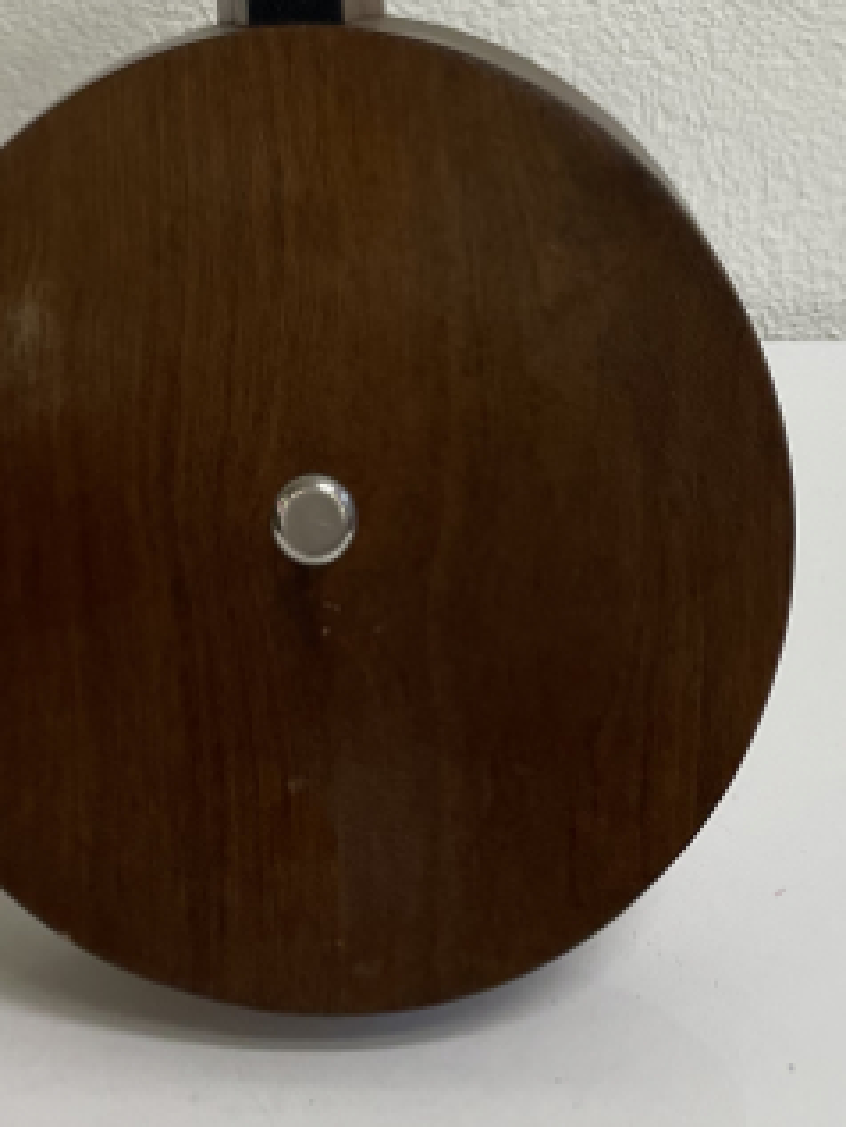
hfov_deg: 17.9
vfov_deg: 20.8
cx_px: 256
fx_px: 2670
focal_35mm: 82
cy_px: -491
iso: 80
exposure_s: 1/100
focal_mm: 4.2
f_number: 1.6
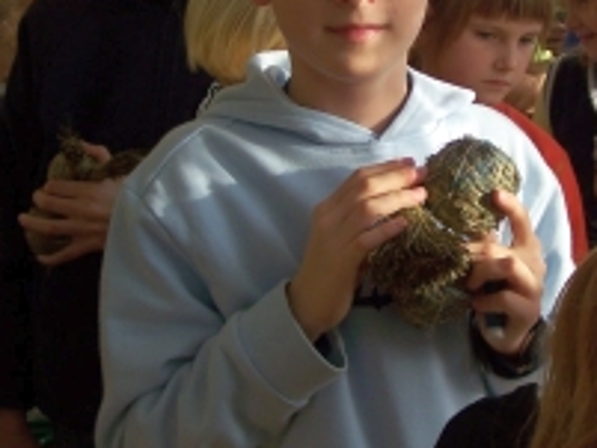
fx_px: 1726
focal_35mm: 100
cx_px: 413
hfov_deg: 19.5
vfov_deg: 14.8
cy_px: 159
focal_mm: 6.3
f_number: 2.8
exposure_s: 1/160
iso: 64
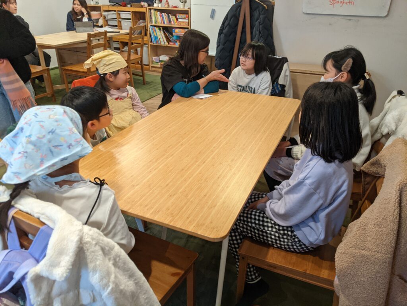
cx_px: 204
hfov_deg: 65.3
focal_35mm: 27
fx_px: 317
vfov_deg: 51.4
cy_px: 153
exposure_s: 1/25
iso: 115
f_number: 1.8
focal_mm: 4.44
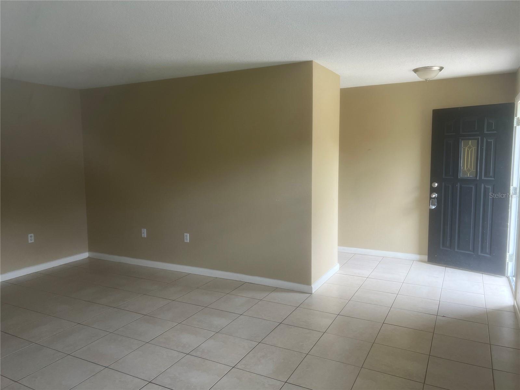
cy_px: 195
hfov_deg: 67.3
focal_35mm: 26
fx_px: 391
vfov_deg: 53.1
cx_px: 260
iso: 64
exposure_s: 1/121
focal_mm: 5.7
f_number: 1.5
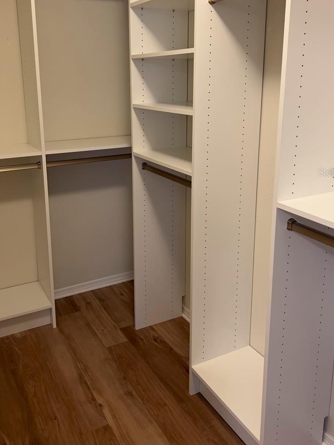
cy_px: 172
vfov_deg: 54.8
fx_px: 424
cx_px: 151
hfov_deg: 42.9
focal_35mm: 33
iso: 160
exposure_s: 1/60
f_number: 1.5
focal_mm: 5.7
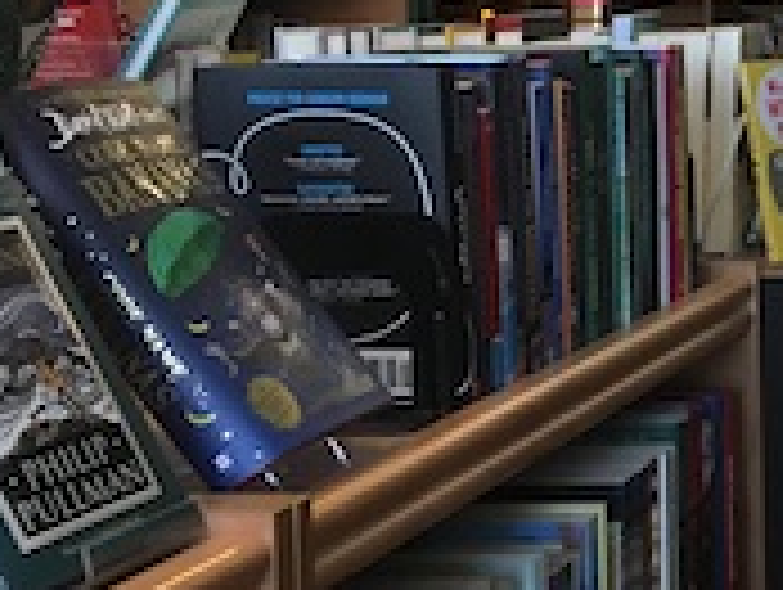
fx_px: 2265
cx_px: 1310
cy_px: 167
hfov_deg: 16.9
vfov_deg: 14.8
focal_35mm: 100
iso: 125
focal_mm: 4.15
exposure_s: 1/30
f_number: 2.2
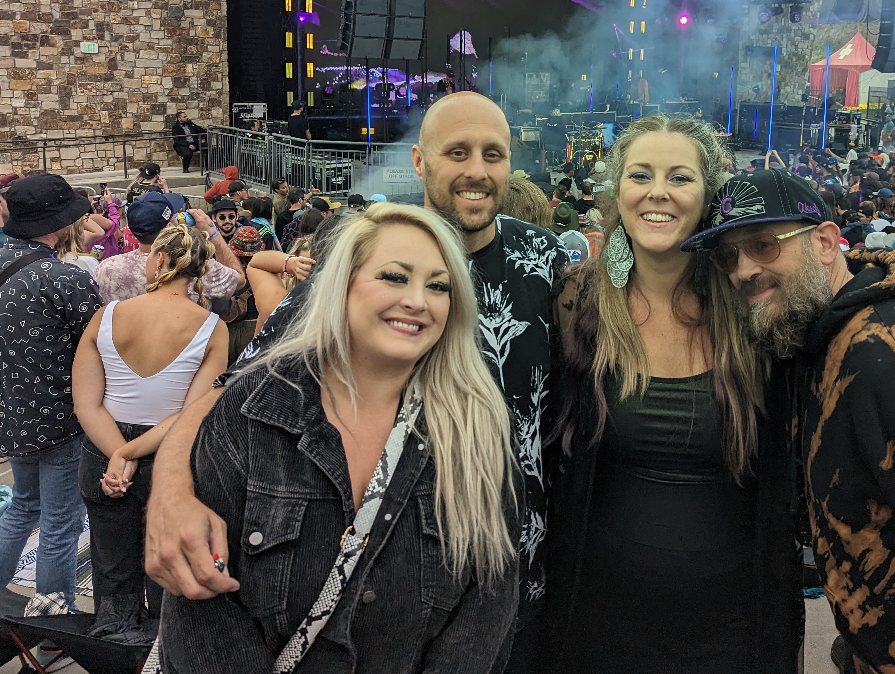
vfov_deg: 39.9
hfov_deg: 51.8
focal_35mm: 35
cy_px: 185
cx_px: 574
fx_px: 906
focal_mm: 6.81
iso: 59
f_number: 1.85
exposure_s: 1/250
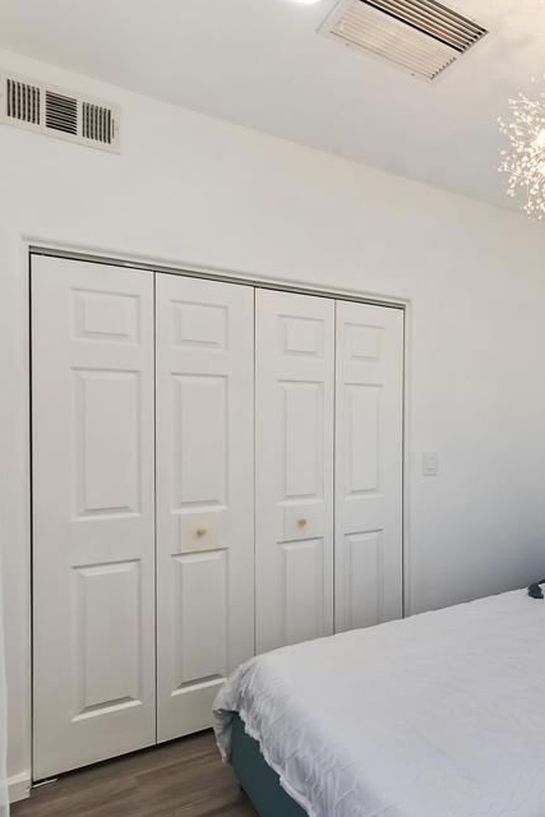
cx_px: 590
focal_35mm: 24
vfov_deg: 73.7
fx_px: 545
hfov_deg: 42.6
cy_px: 418
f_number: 13
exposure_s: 1/30
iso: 400
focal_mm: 10
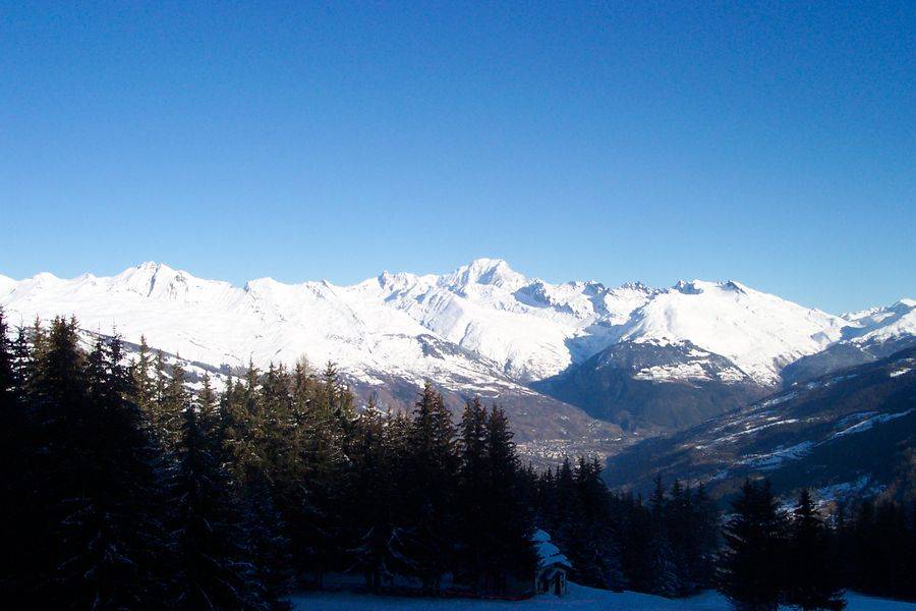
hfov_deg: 50.7
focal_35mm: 38
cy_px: 306
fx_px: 967
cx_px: 458
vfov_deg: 35.1
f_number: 4.8
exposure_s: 1/1000
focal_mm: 8
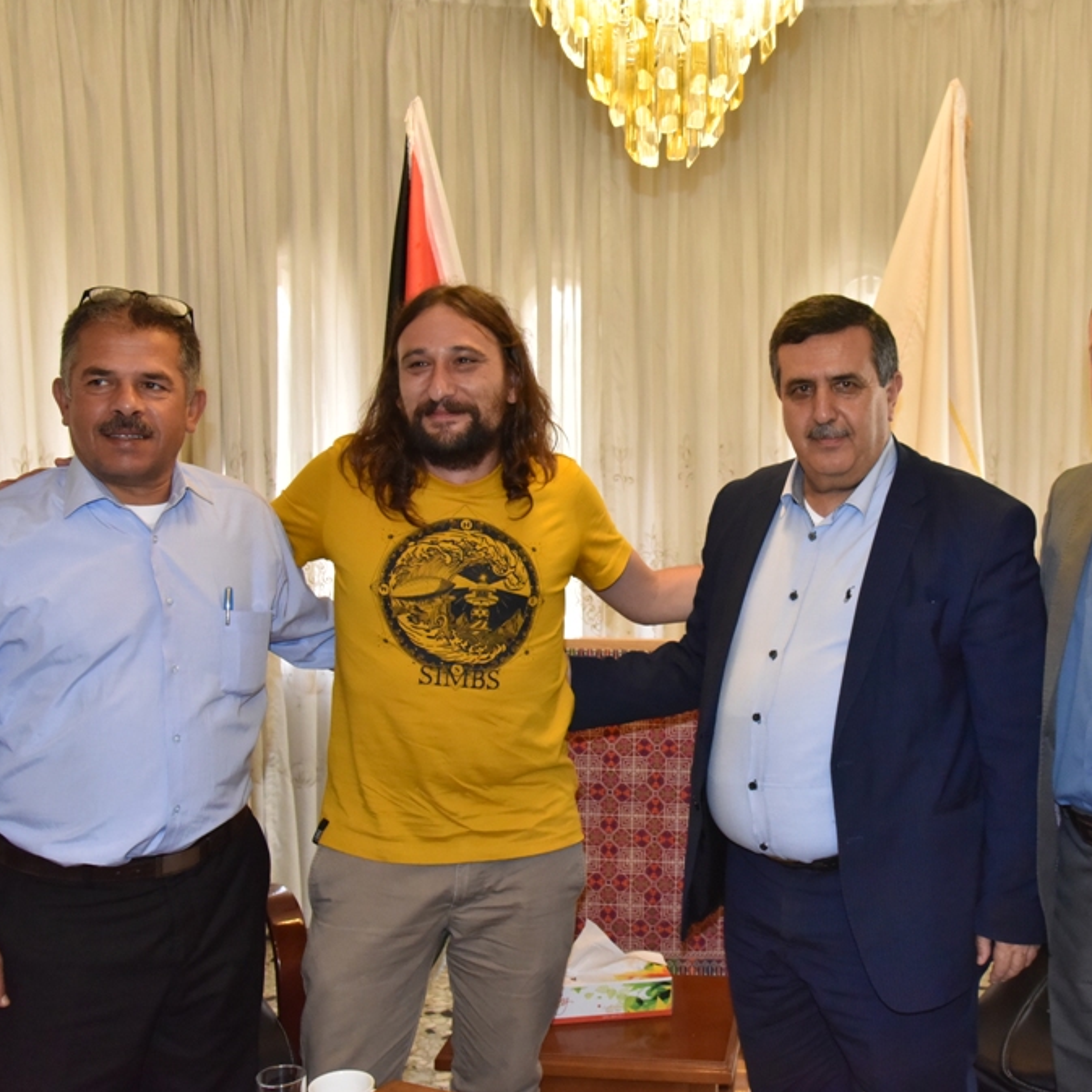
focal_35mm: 44
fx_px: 1570
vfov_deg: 38.3
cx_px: 733
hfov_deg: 37.9
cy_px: 544
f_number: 8
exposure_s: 1/250
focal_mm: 34
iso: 3200
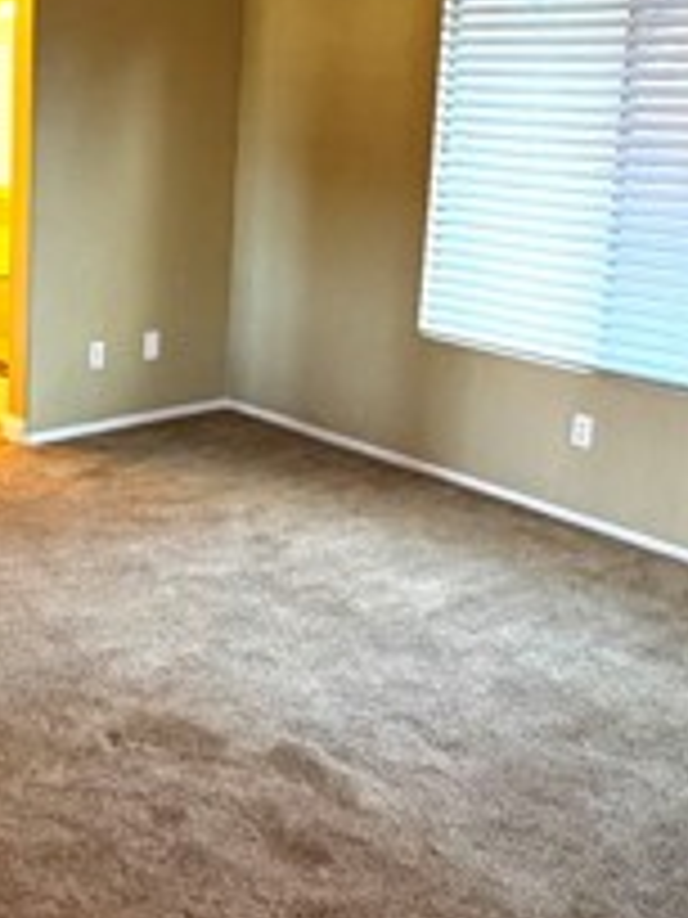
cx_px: 189
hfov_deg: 32.4
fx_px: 1166
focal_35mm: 44
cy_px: 288
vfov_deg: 42.2
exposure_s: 1/60
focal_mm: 2.22
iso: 800
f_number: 2.2
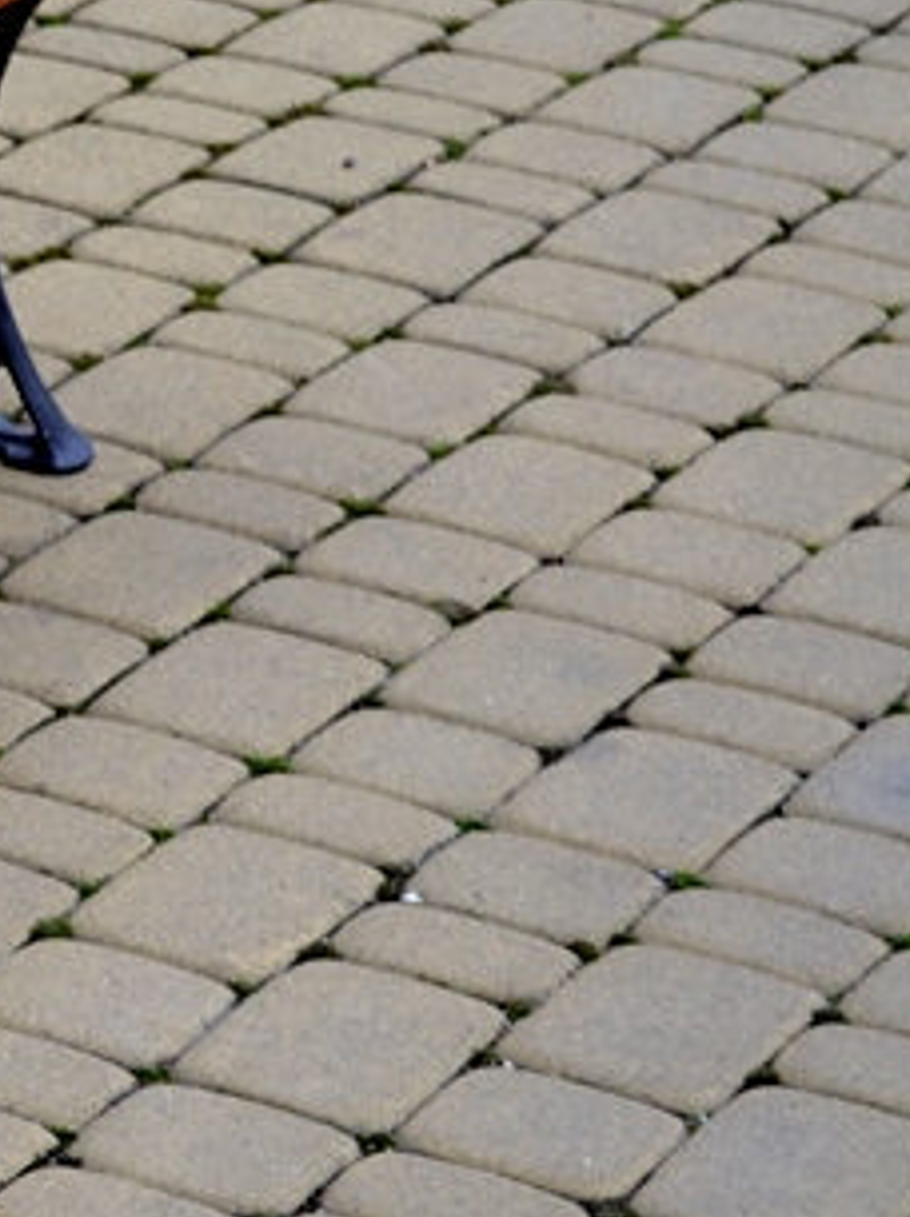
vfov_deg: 10.2
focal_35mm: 194
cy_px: 317
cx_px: -982
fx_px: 6814
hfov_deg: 7.3
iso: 100
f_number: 5.3
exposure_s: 1/100
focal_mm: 40
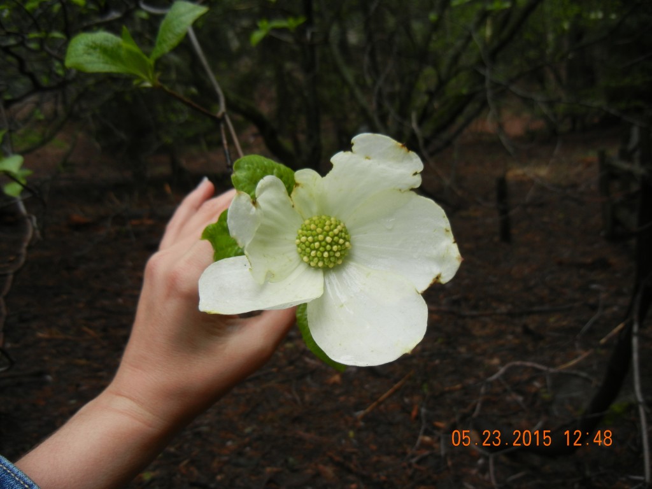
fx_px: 565
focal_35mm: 30
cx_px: 326
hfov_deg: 60.0
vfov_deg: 46.8
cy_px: 244
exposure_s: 1/138
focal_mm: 5.4
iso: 160
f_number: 3.5
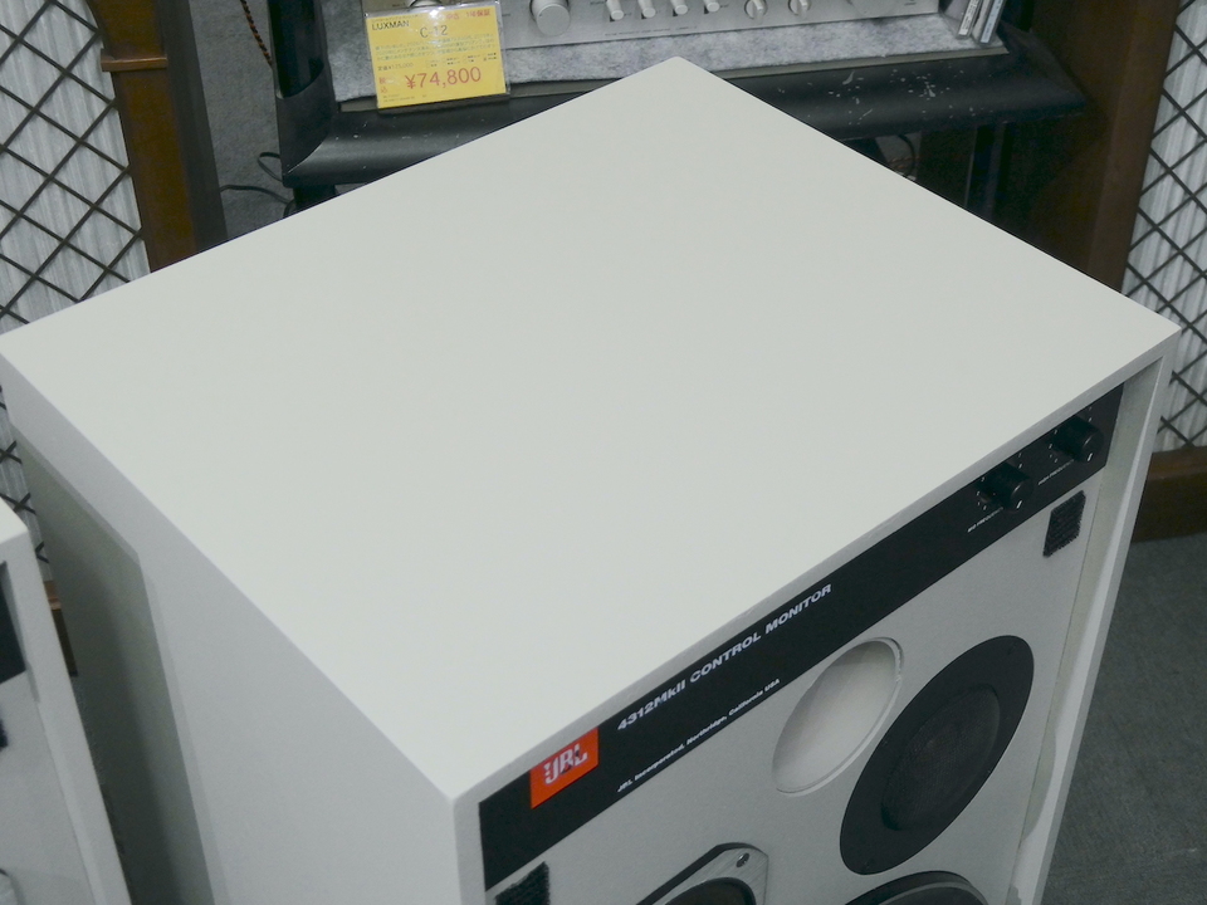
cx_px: 604
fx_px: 1743
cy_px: 452
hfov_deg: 38.2
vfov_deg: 29.1
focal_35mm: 50
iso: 200
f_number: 4.1
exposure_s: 1/25
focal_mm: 9
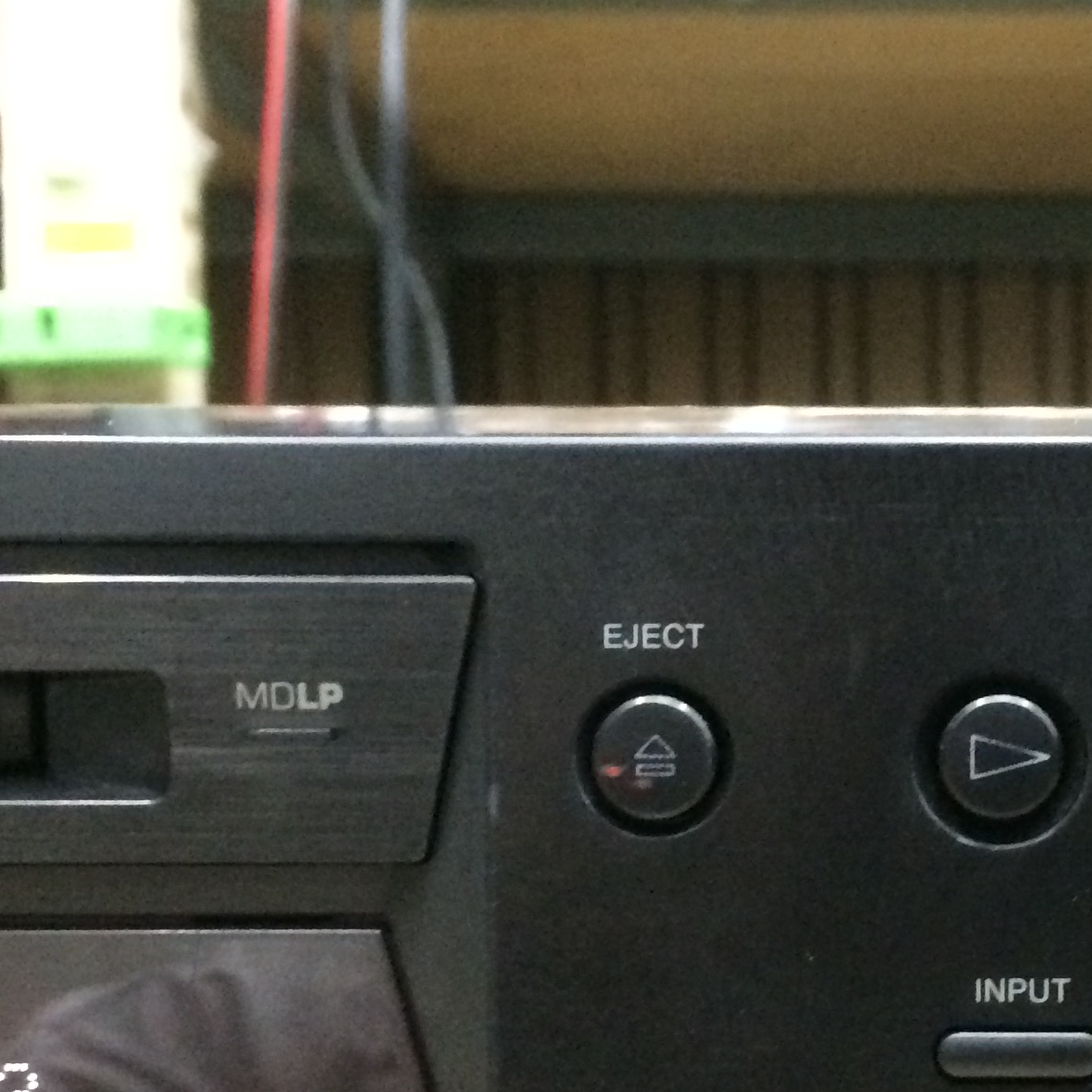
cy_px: 825
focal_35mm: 71
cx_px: 918
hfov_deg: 23.8
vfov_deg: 24.0
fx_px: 2534
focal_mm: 4.15
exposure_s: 1/17
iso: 400
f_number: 2.2
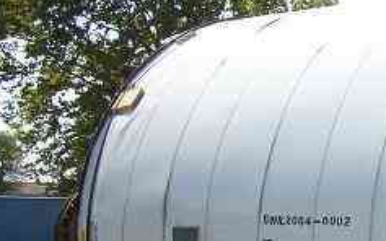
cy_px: 282
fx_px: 1209
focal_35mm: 115
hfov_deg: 16.5
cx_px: 577
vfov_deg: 11.2
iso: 80
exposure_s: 1/320
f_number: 5.6
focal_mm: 6.3
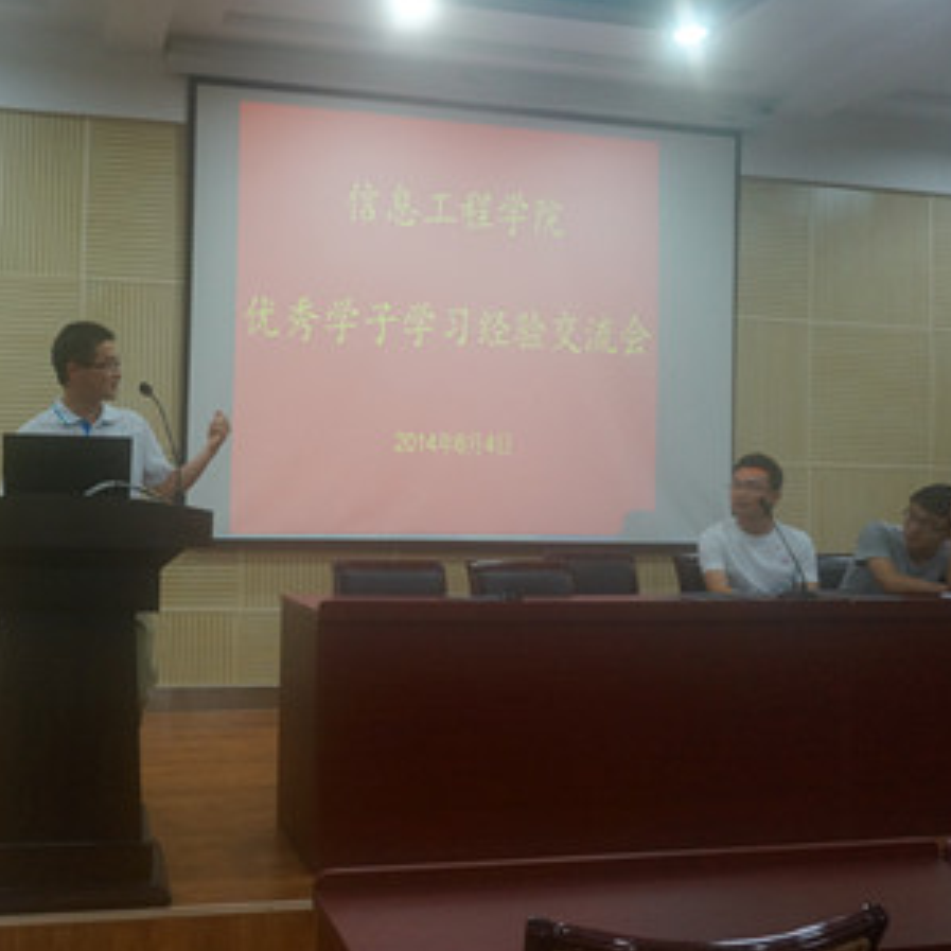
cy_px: 447
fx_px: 1057
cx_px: 280
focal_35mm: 34
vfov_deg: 48.4
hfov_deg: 47.3
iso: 1000
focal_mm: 16
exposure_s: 1/160
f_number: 4
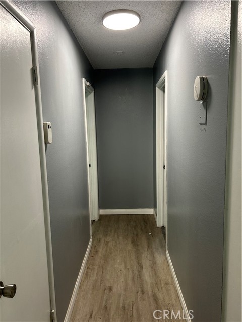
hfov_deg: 53.1
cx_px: 121
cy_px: 161
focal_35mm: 26
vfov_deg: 67.3
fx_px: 242
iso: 125
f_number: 1.5
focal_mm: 5.7
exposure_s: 1/60
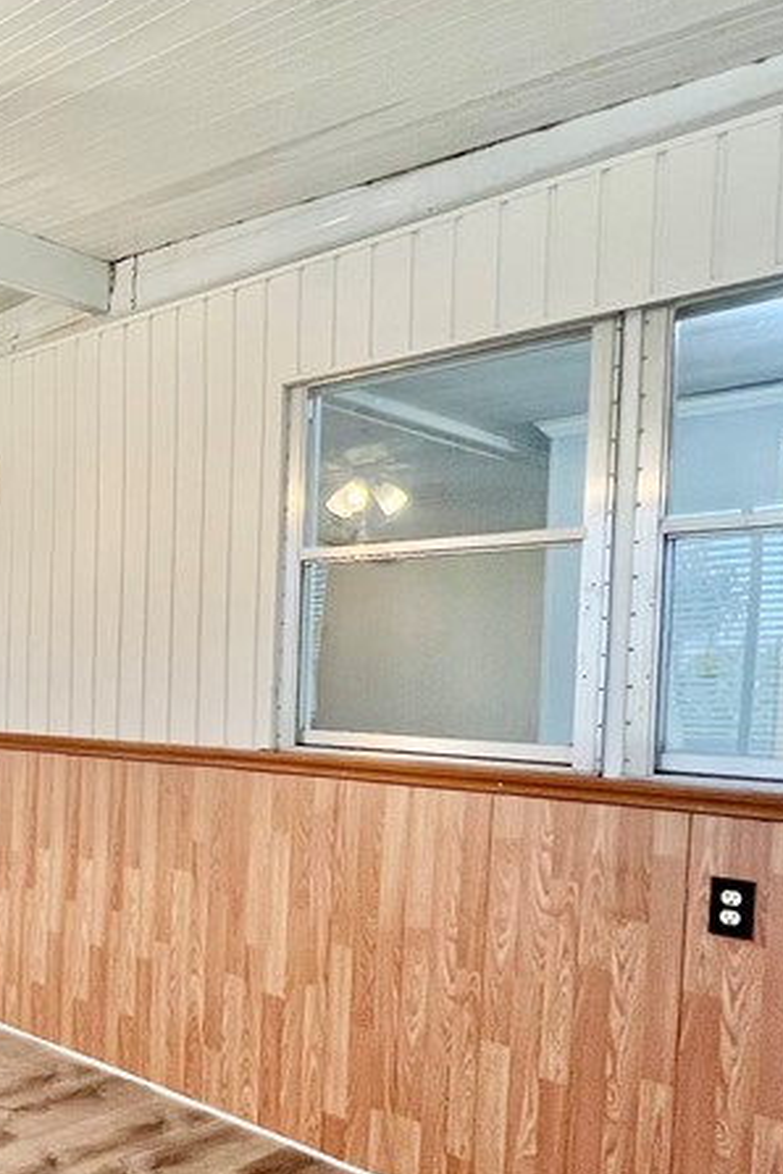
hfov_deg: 35.9
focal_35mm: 31
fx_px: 1011
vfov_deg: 59.7
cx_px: -84
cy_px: 720
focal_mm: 1.57
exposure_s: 1/120
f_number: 1.8
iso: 160
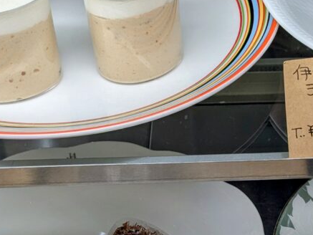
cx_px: 265
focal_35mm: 79
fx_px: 715
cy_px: 191
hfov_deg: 24.2
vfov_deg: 18.5
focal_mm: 4.38
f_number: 1.73
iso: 93
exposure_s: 1/120
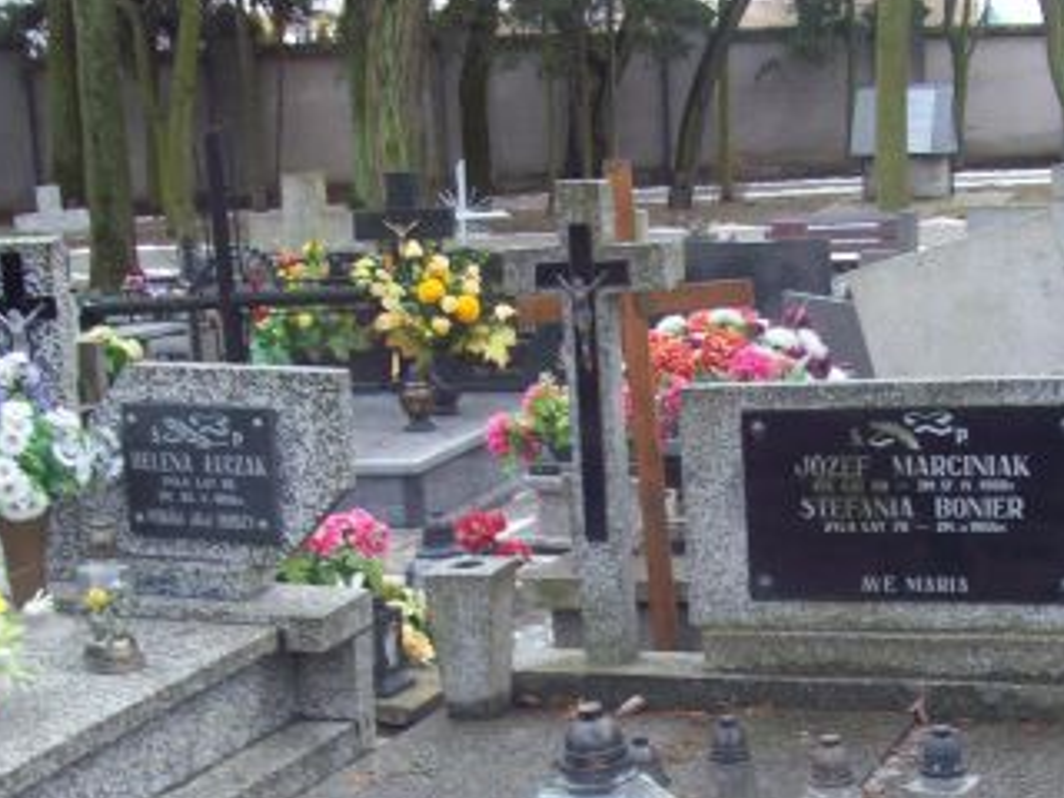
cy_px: 718
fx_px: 2213
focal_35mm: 72
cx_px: 648
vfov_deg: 20.0
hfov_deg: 27.0
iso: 80
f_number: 2.7
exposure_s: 1/76.6
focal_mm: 6
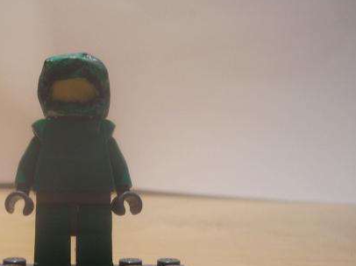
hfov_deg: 32.4
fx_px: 596
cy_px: 147
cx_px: 76
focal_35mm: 58
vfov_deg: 25.2
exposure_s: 1/42.4
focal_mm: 5.6
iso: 80
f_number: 2.7
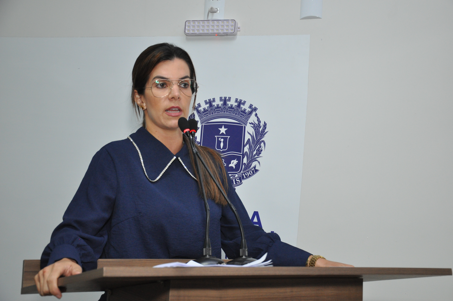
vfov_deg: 22.6
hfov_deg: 33.4
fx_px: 754
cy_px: 150
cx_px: 226
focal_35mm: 60
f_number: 5.6
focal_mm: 40
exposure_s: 1/60
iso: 800
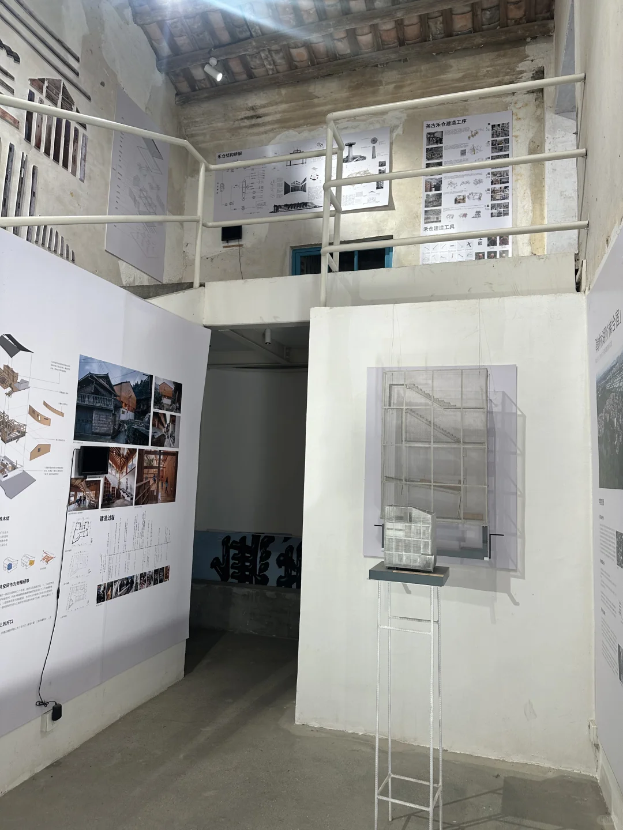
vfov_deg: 71.6
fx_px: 576
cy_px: 415
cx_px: 312
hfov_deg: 56.8
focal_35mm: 24
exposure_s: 1/100
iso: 80
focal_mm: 6.86
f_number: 1.78
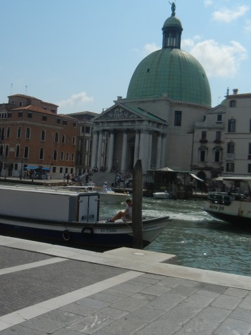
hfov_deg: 32.9
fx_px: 425
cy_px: 143
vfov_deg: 42.8
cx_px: 118
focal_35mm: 44
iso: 160
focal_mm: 5.4
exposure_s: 1/1078
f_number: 7
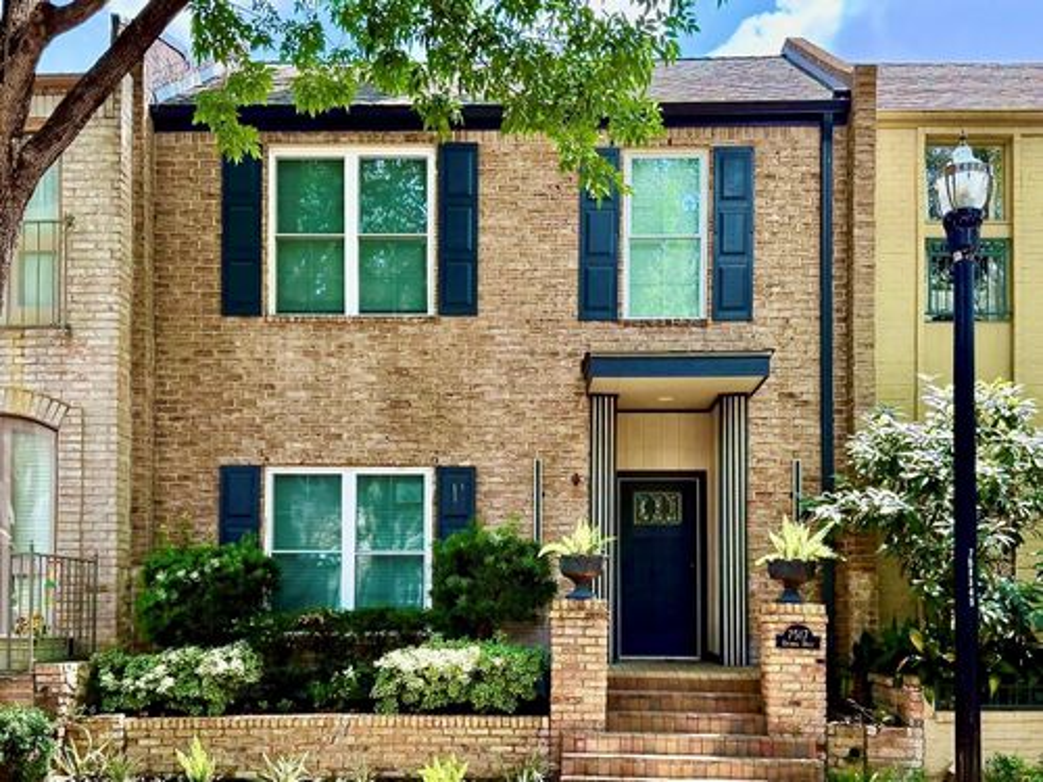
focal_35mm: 24
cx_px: 522
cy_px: 391
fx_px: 723
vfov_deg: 56.8
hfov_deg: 71.6
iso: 100
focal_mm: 6.76
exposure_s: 1/510
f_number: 1.78
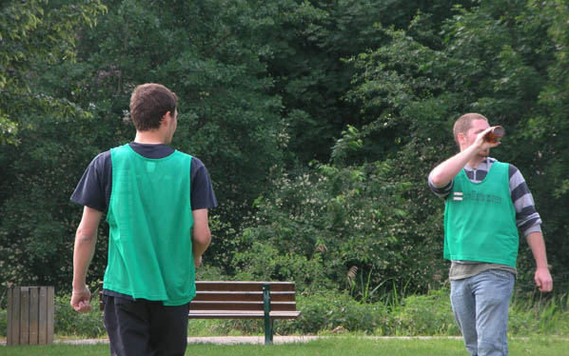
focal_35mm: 322
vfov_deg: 4.1
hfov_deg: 6.5
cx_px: 284
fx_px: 4994
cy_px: 176
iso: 56
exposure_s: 1/126
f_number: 4.4
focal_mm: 50
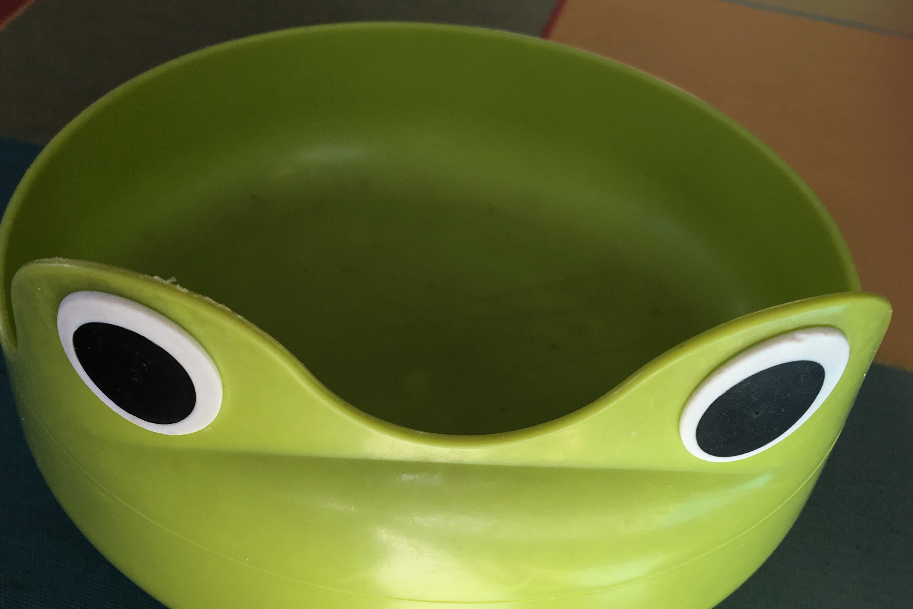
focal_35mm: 46
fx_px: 1166
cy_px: 415
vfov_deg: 29.0
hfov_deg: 42.4
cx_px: 344
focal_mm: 4.15
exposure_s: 1/100
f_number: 2.2
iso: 25
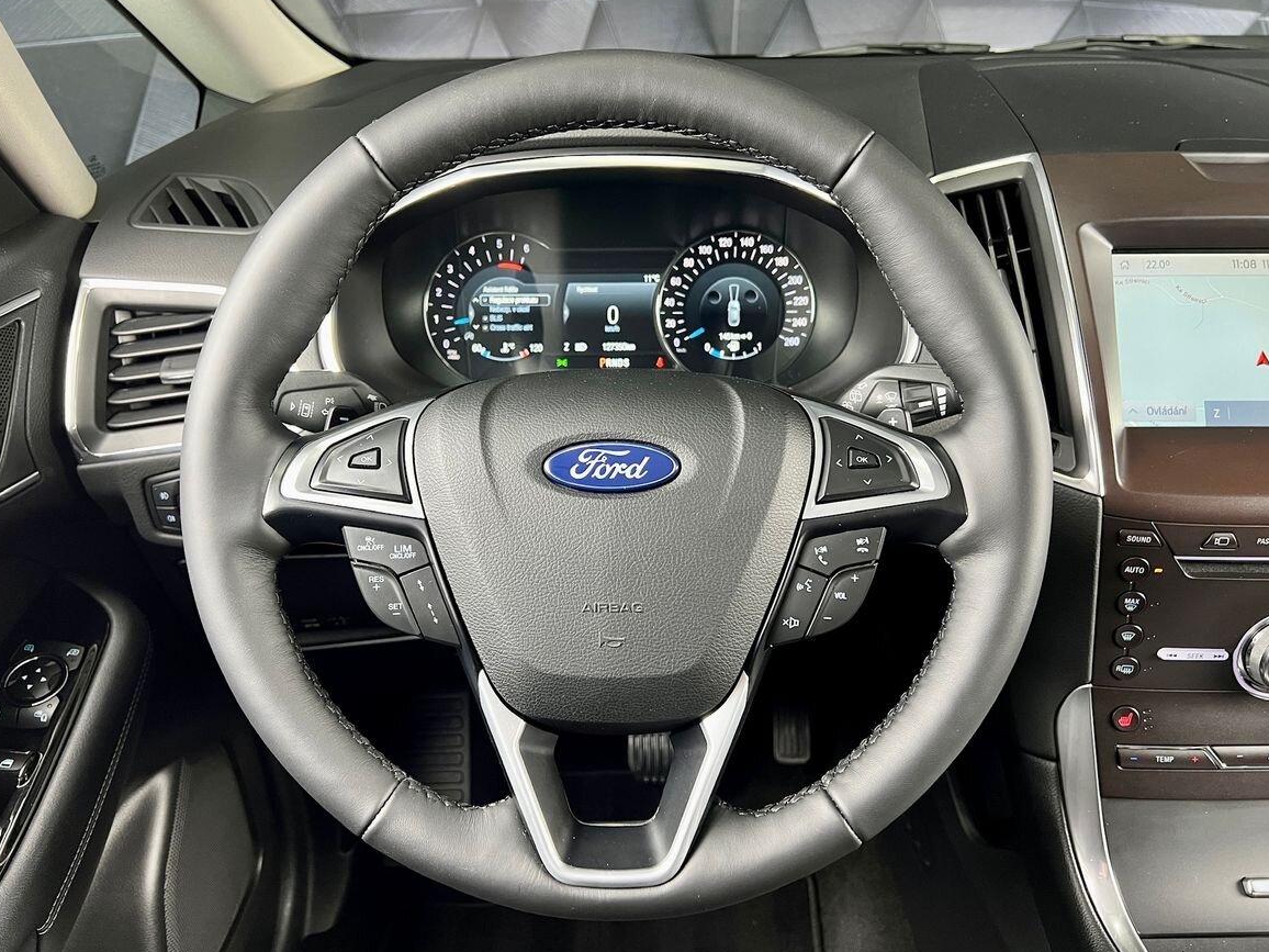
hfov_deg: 65.3
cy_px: 485
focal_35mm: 27
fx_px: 990
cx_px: 614
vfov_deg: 51.4
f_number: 1.5
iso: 250
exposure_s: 1/53
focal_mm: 5.7
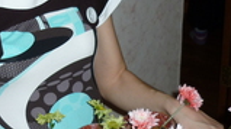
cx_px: 49
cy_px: 29
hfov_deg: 20.8
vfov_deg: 11.8
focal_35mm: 102
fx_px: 624
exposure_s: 1/125
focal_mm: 5.5
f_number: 2.8
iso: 100
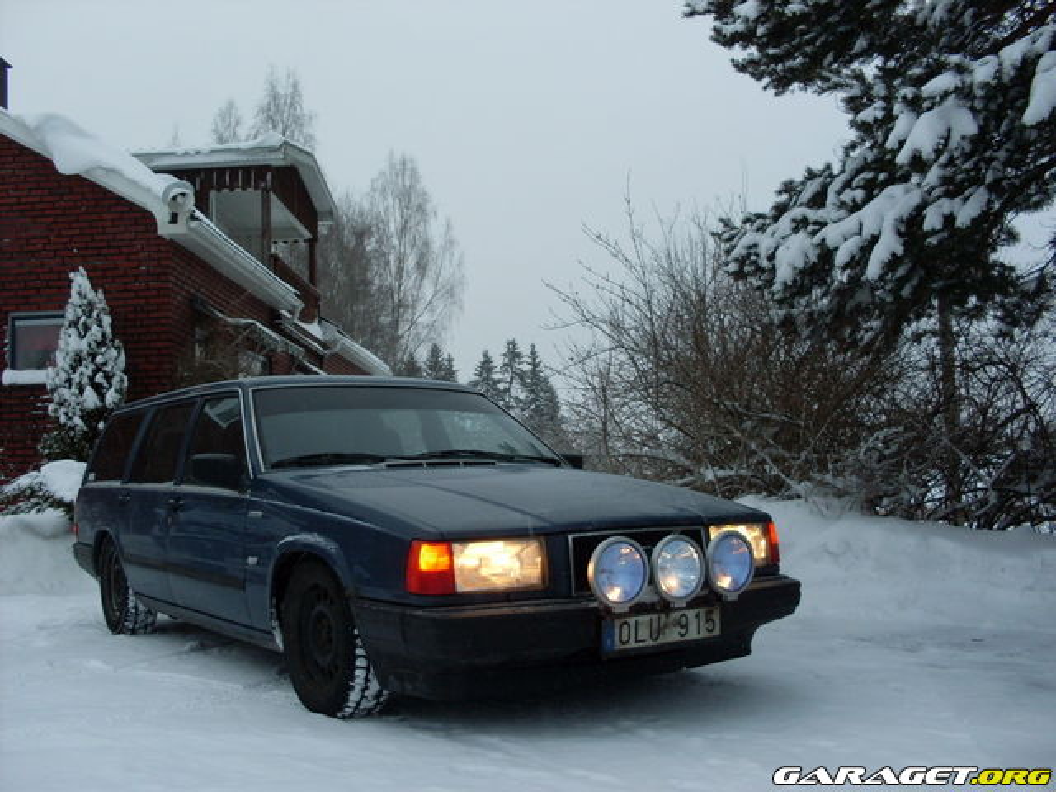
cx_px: 528
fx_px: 1159
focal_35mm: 38
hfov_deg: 49.0
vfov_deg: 37.7
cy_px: 396
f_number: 2.8
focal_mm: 6.3
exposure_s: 1/90
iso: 80
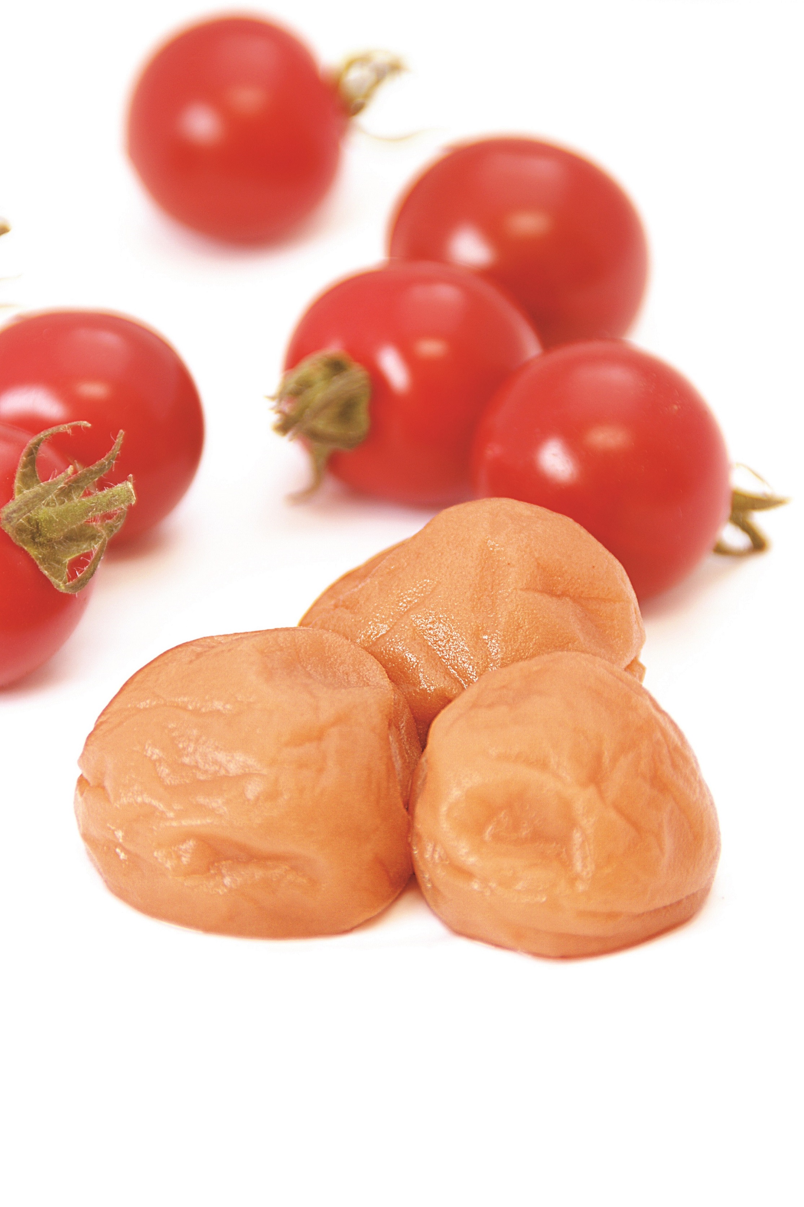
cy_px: 604
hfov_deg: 4.6
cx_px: 402
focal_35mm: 300
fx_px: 10059
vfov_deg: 6.9
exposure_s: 1/10
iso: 200
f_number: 6.3
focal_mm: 200
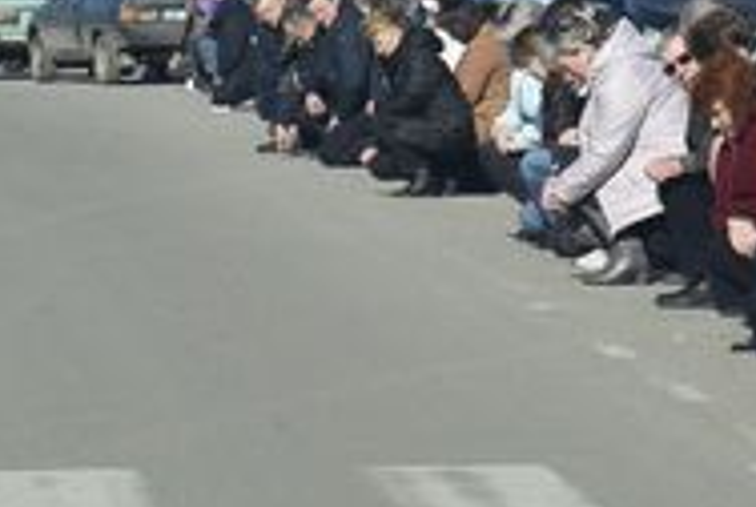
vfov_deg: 4.4
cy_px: 207
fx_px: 6541
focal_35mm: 311
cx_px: 857
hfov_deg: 6.6
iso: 200
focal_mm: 52
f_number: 9
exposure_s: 1/320
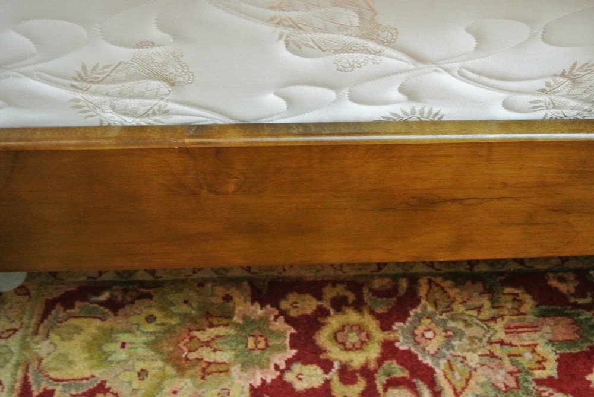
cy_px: 198
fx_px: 644
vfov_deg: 34.3
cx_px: 297
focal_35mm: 39
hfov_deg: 49.5
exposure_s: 1/13
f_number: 4
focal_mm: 14.5
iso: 3200
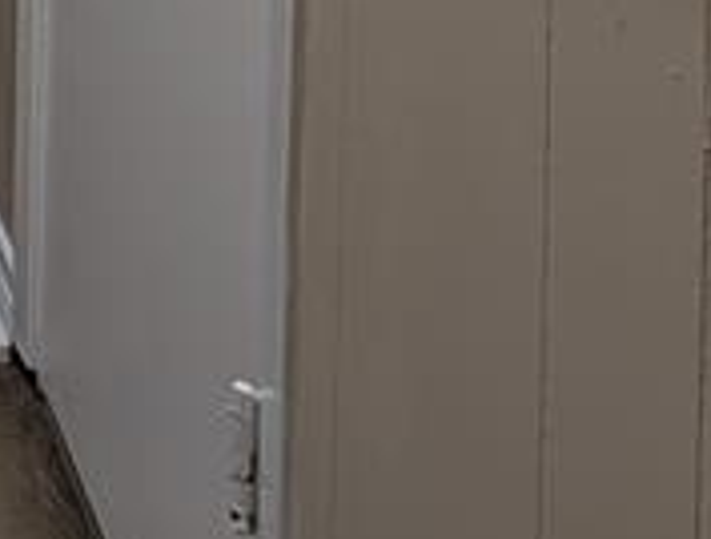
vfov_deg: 16.5
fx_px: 1422
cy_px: -527
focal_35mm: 69
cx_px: -860
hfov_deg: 16.7
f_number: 1.7
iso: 47
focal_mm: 2.02
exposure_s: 1/53.9
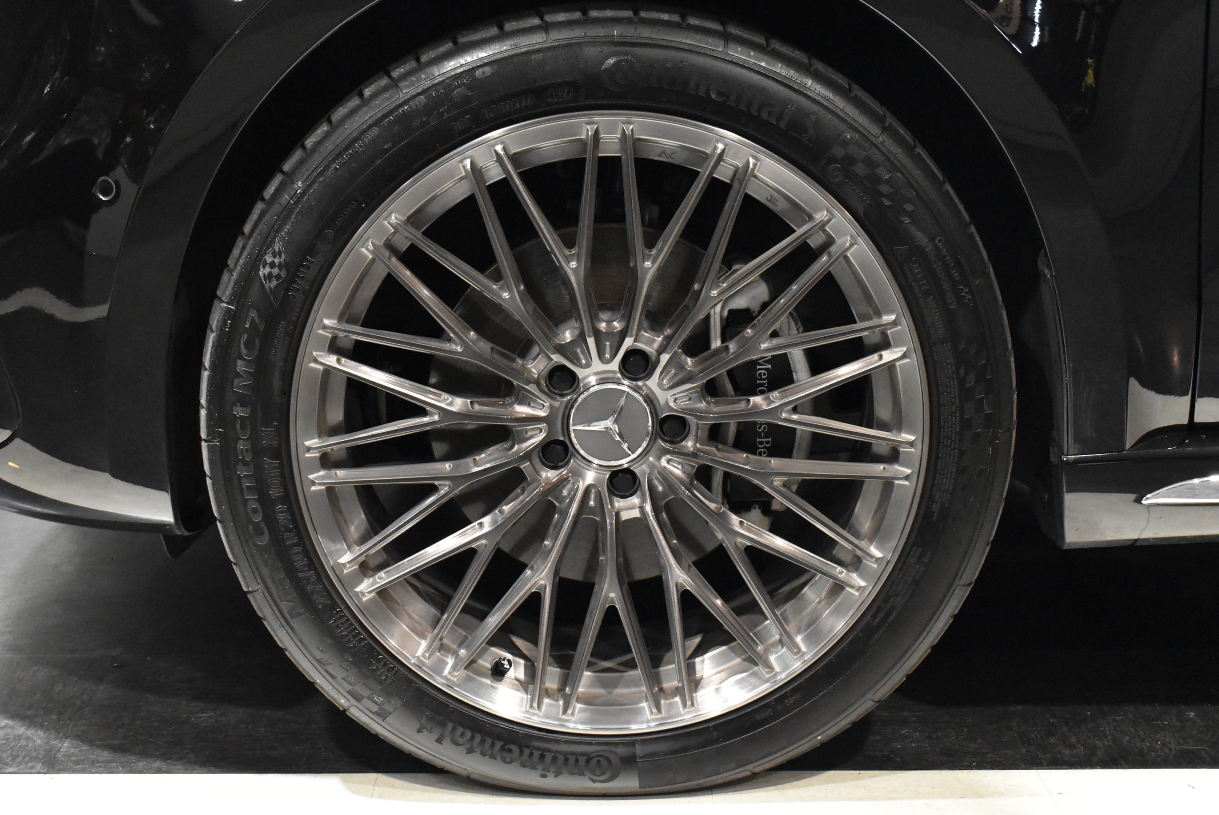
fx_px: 1830
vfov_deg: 25.1
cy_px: 408
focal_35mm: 54
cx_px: 610
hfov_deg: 36.8
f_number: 8
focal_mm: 36
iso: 6400
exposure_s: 1/40
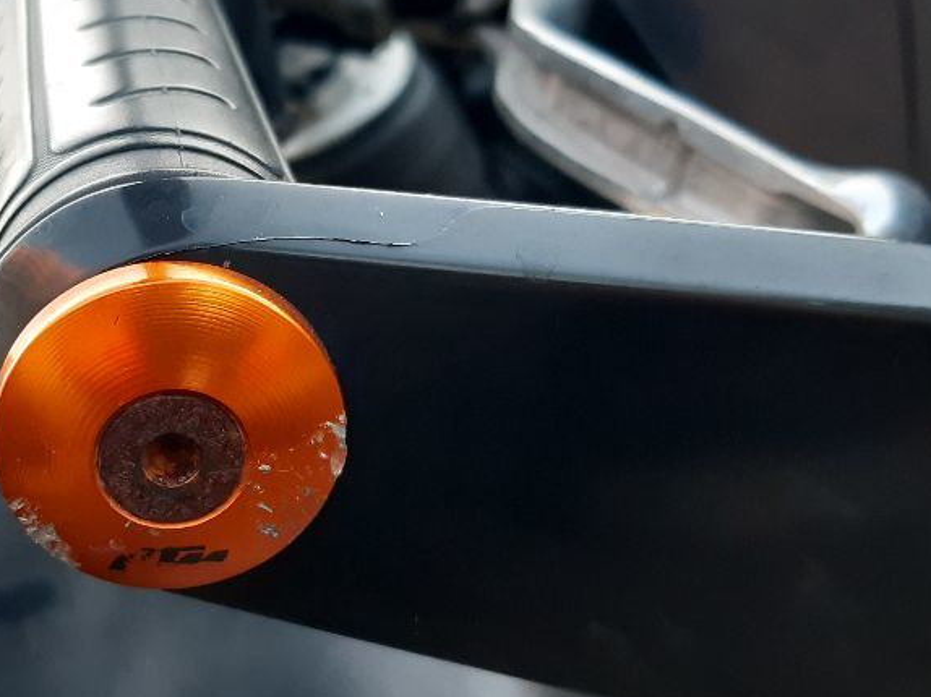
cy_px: 379
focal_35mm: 58
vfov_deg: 25.2
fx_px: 1559
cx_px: 146
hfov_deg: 32.1
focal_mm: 3.92
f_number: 1.7
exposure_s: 1/50
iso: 160
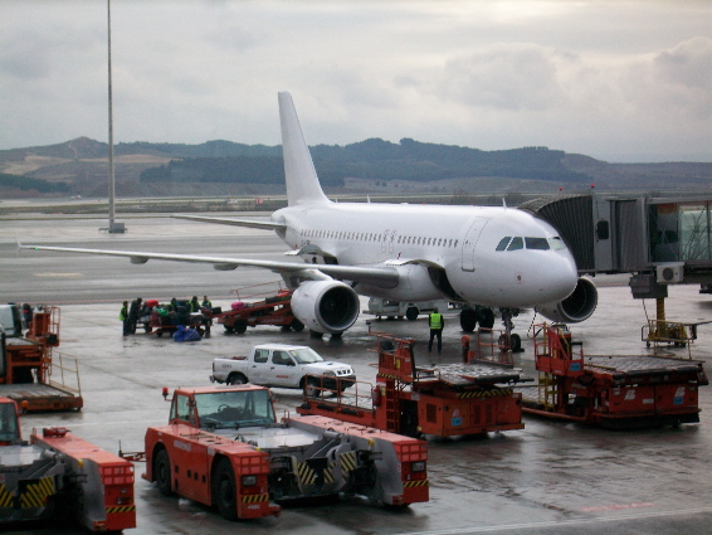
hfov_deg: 20.4
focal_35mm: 96
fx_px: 1975
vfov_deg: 15.4
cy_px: 268
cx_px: 356
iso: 64
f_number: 5.1
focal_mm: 17.1
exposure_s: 1/125
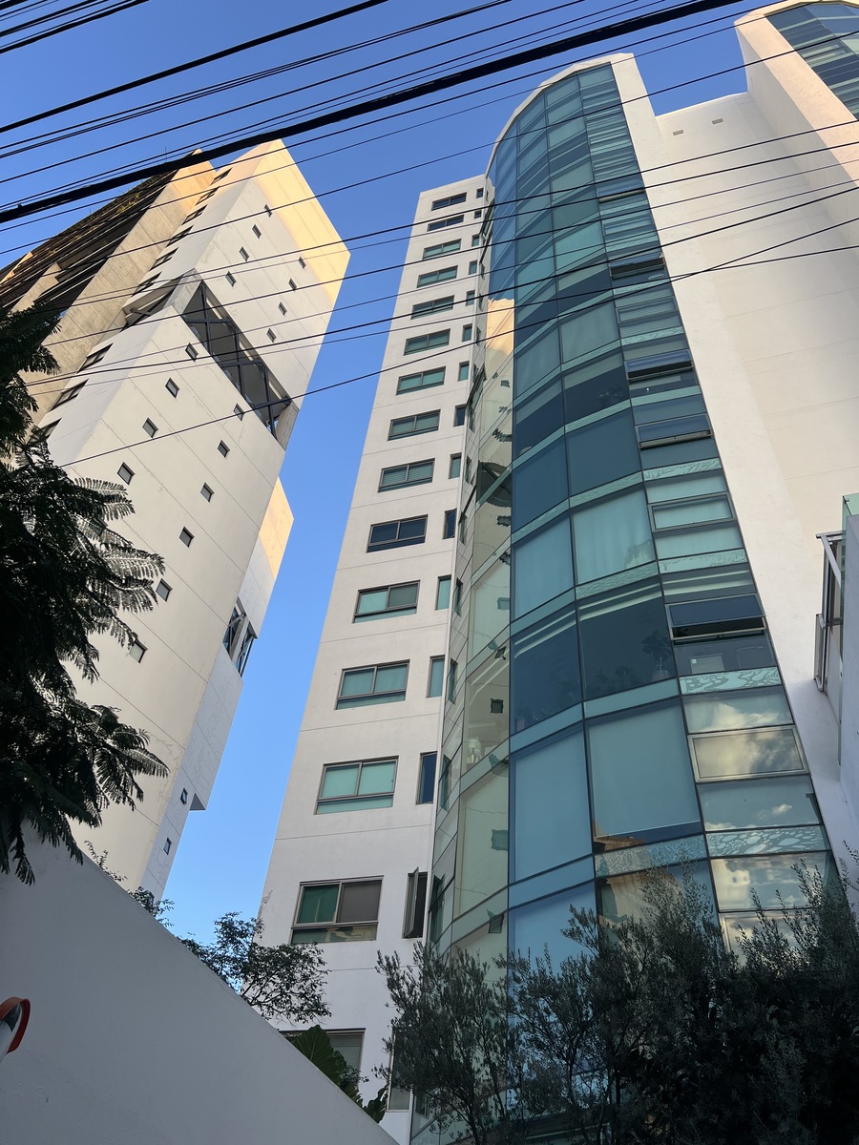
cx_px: 430
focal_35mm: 26
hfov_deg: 53.1
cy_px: 572
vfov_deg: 67.3
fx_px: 860
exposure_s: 1/480
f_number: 1.5
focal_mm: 5.7
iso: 50
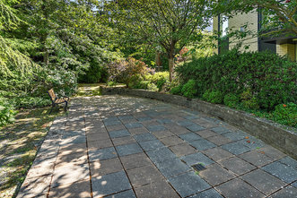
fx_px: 173
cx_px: 180
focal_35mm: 21
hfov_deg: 80.1
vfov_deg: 58.4
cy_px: 69
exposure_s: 1/20
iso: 320
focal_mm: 16
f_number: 6.3
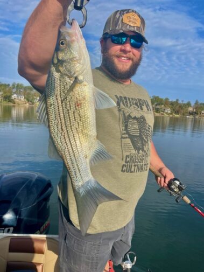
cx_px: 102
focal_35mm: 26
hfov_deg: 53.1
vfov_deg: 67.3
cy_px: 136
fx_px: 204
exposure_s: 1/3610
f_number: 1.6
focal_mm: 4.2
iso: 32
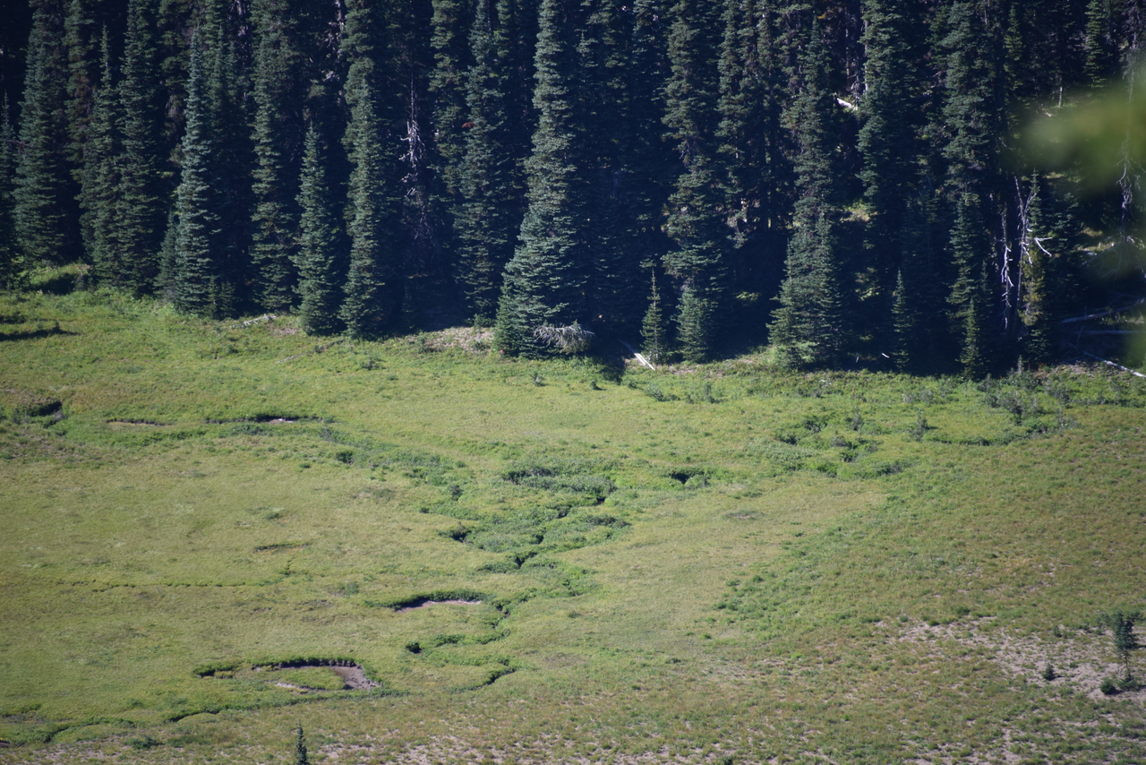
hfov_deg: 6.9
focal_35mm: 300
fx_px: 9552
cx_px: 573
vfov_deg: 4.6
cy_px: 382
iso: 280
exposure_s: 1/640
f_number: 5.6
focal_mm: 300
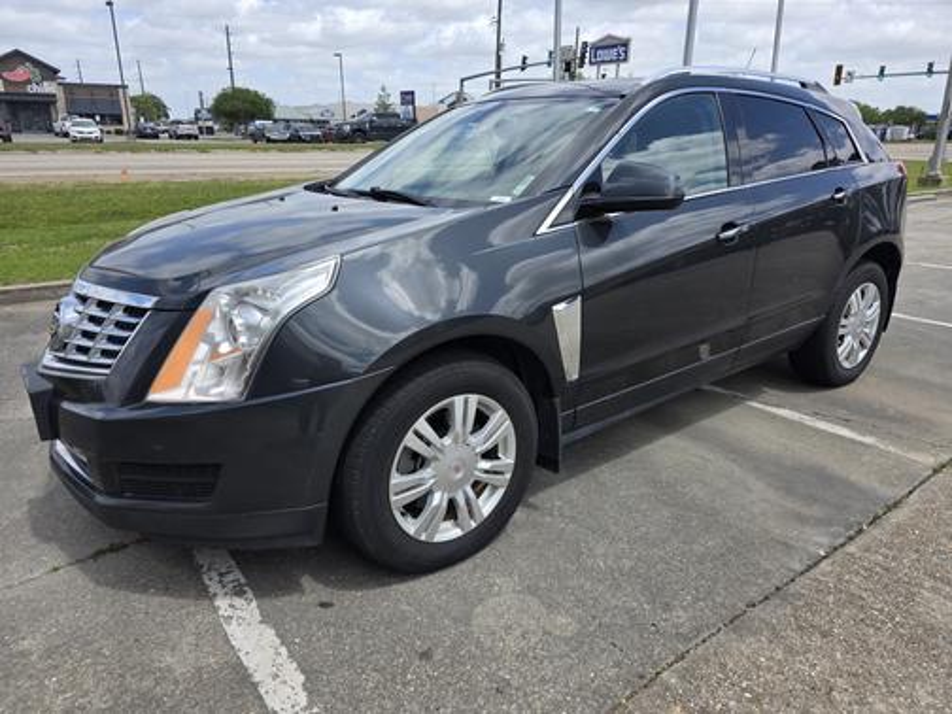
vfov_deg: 58.9
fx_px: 633
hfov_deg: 73.9
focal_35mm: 23
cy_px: 357
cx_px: 476
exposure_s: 1/3677
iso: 80
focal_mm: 6.3
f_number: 1.7
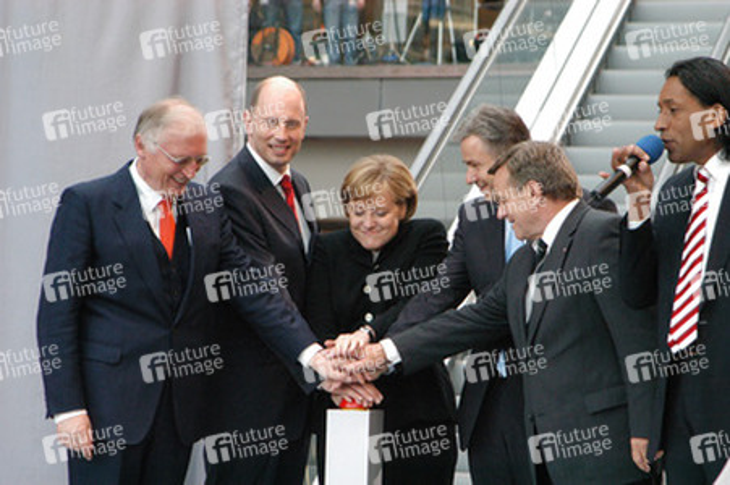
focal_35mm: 158
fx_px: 3191
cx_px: 365
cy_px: 242
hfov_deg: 13.0
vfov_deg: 8.7
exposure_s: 1/60
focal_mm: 105
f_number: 6.3
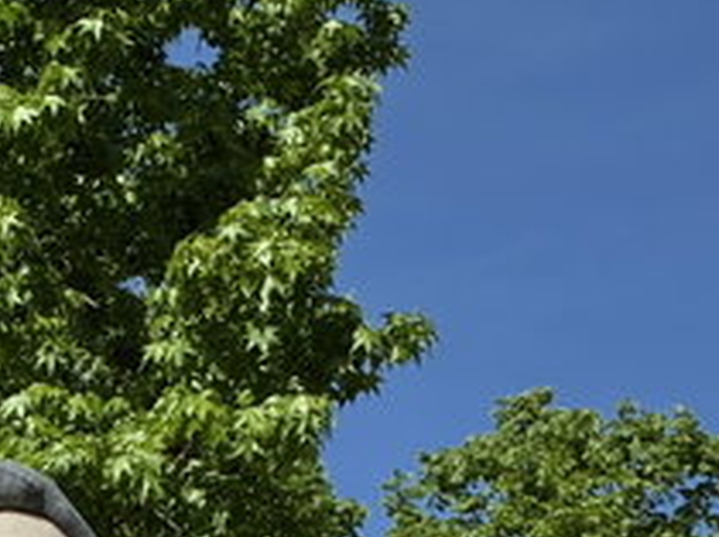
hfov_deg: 11.4
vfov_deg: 8.5
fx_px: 3527
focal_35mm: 170
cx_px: -101
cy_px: 773
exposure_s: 1/2933
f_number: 1.64
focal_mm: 4.2
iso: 20
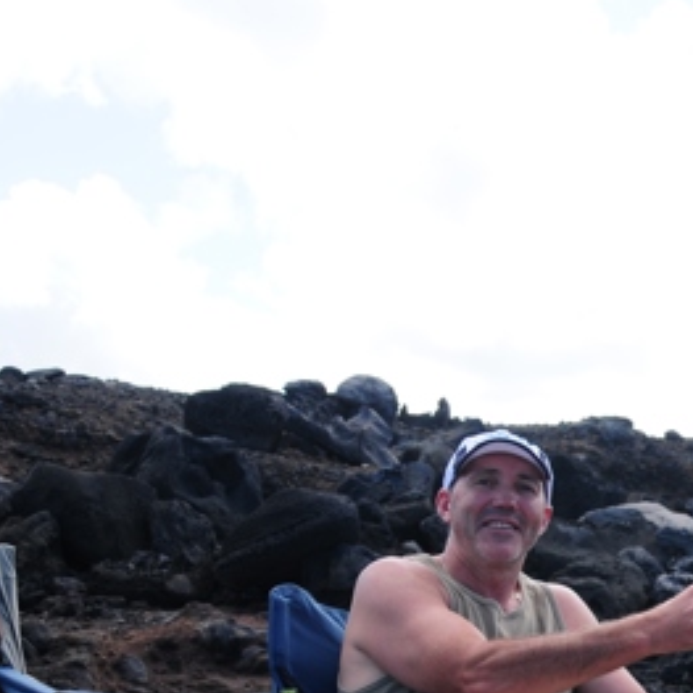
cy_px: 651
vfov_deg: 24.1
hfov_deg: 23.7
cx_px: 714
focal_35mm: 69
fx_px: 1568
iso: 200
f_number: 5
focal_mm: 19
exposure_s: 1/400
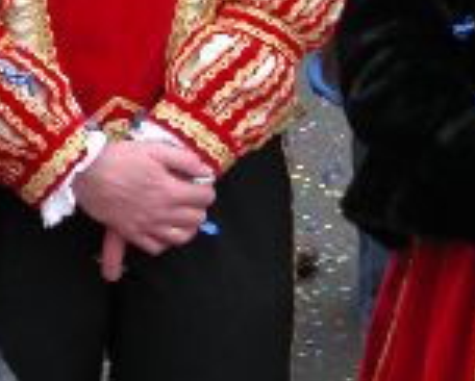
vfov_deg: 2.1
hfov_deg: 2.6
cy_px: 109
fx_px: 10430
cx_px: 478
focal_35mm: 741
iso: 100
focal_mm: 52.4
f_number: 4.1
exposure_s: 1/80.2
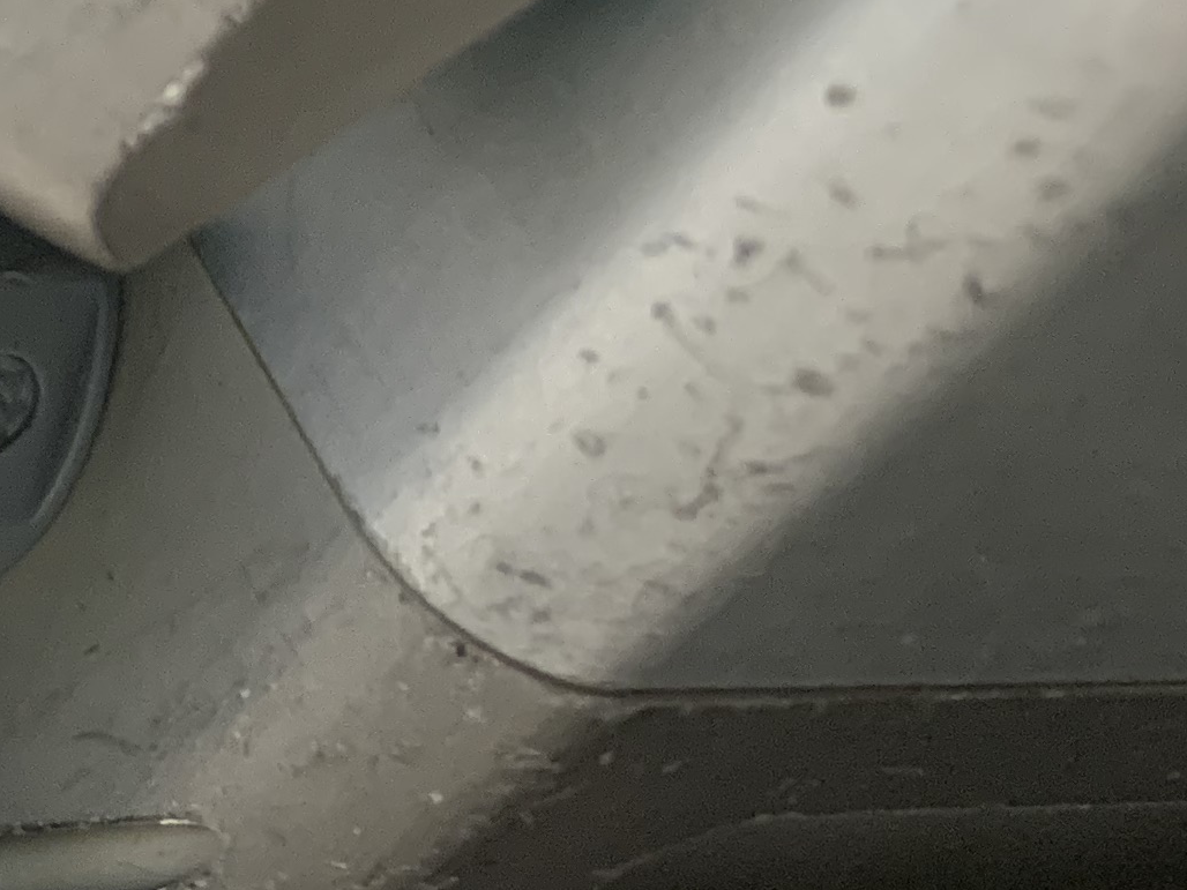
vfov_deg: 14.5
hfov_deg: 15.7
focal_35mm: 102
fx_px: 3498
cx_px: -1111
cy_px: 449
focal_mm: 4.25
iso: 100
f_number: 1.8
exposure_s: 1/50
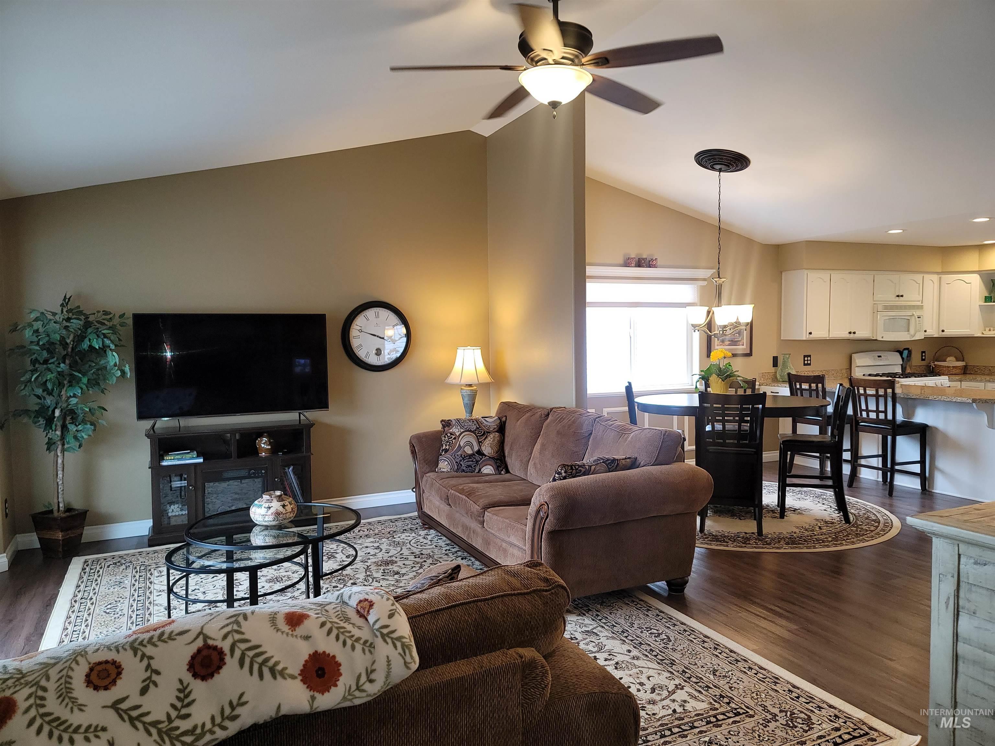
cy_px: 373
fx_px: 719
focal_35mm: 25
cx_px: 498
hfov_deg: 69.4
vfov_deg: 54.9
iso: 100
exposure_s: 1/60
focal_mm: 7
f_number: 1.8
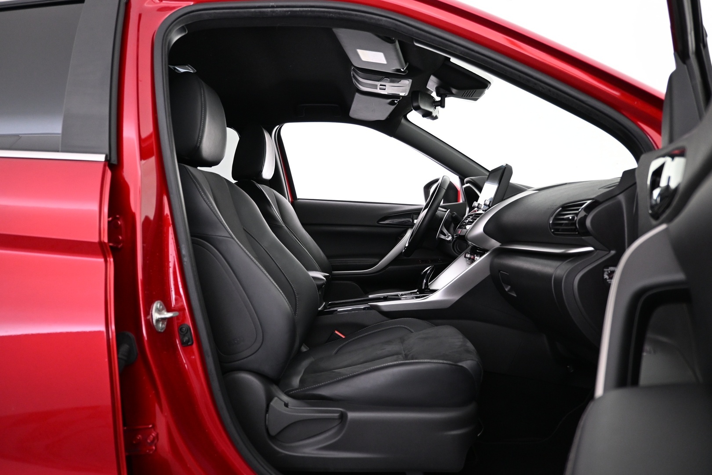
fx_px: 504
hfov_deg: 70.4
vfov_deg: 50.4
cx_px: 356
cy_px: 238
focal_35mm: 26
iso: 1400
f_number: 3.5
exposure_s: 1/25
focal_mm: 17
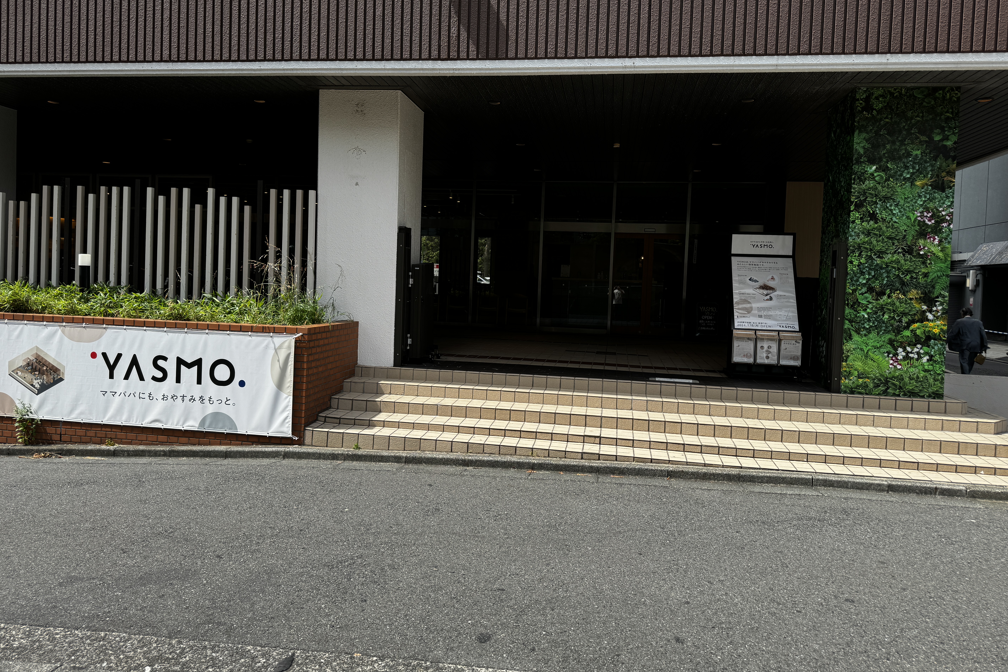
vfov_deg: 51.2
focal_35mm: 25
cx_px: 504
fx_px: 700
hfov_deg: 71.5
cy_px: 302
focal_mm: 6.76
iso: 80
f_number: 1.78
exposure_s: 1/1425
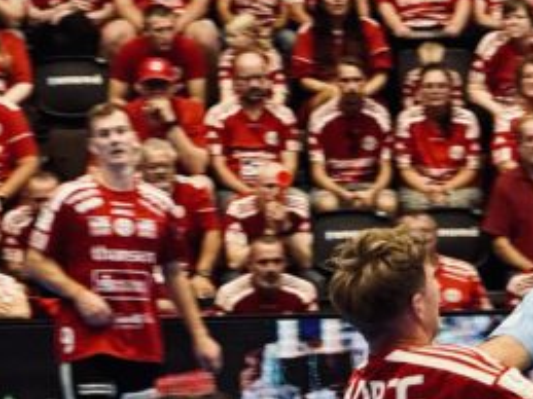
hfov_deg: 6.1
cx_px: 580
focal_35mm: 323
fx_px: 4971
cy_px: 378
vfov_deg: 4.6
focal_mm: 15.66
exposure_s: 1/100
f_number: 2.8
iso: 200
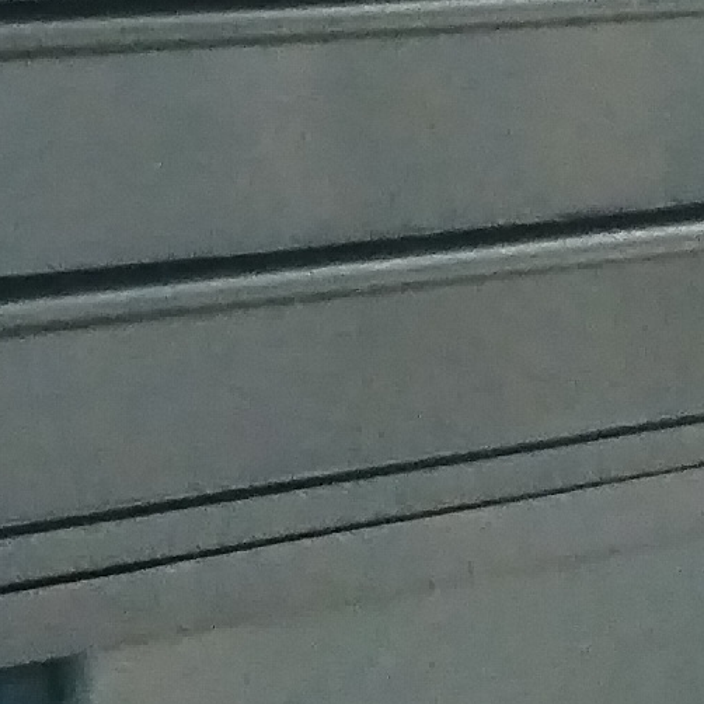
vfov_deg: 8.3
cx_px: -261
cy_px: 6
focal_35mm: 211
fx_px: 4855
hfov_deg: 8.2
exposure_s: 1/16.7
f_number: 1.8
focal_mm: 4.75
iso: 771
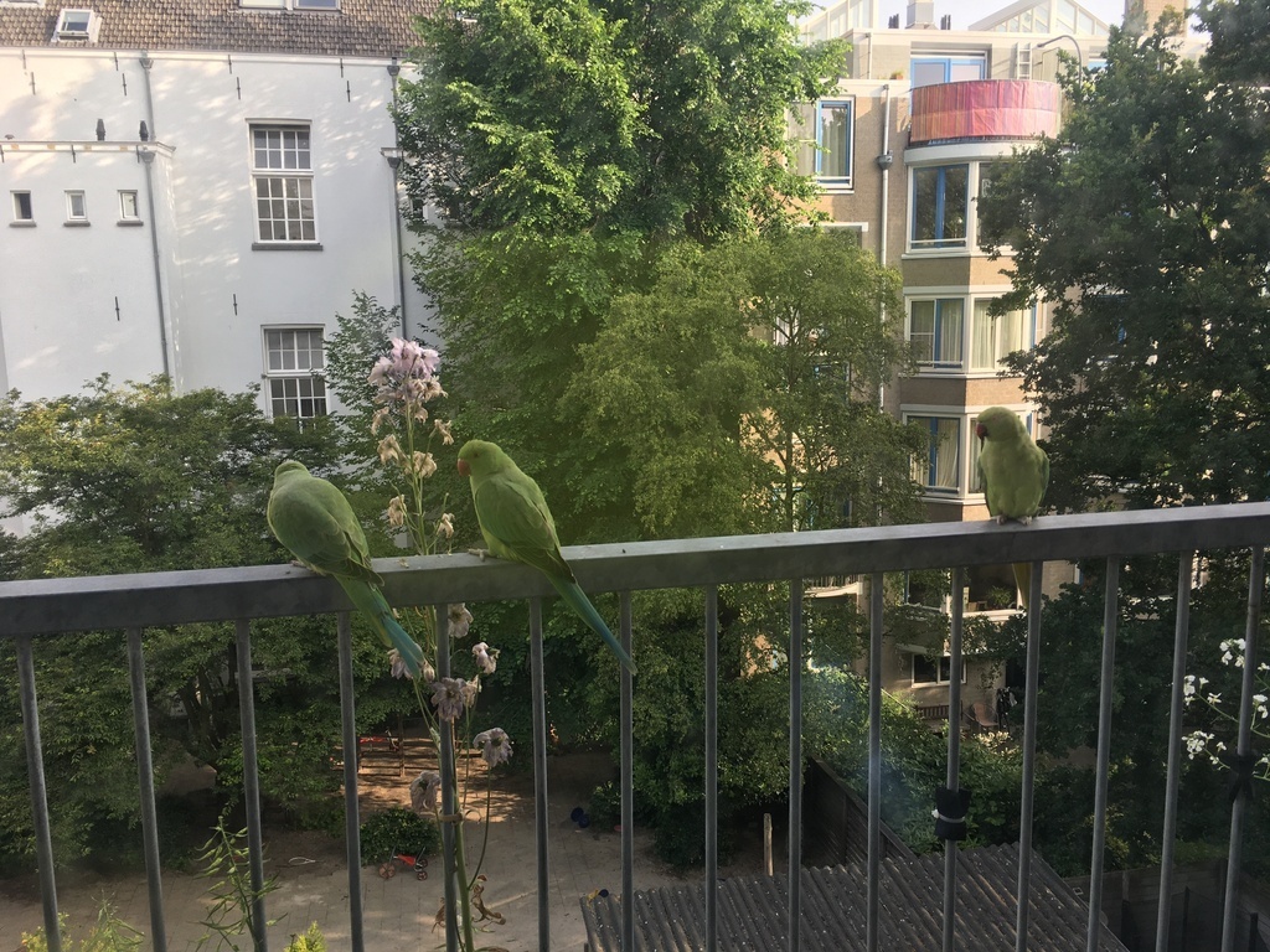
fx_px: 1064
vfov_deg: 48.2
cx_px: 635
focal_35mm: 29
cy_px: 476
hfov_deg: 61.7
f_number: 2.2
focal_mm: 4.15
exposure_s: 1/255
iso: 25
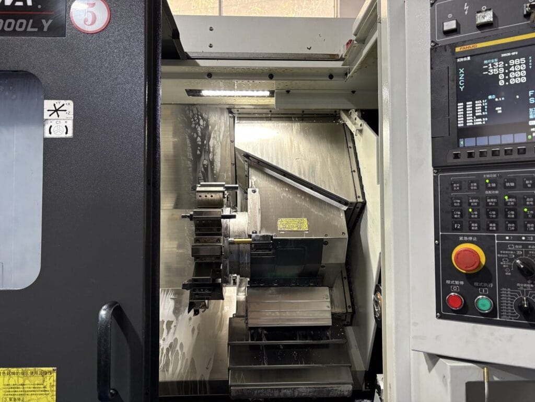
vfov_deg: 53.1
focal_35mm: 26
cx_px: 268
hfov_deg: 67.3
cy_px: 201
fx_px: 402
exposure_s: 1/50
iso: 160
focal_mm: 5.96
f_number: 1.6
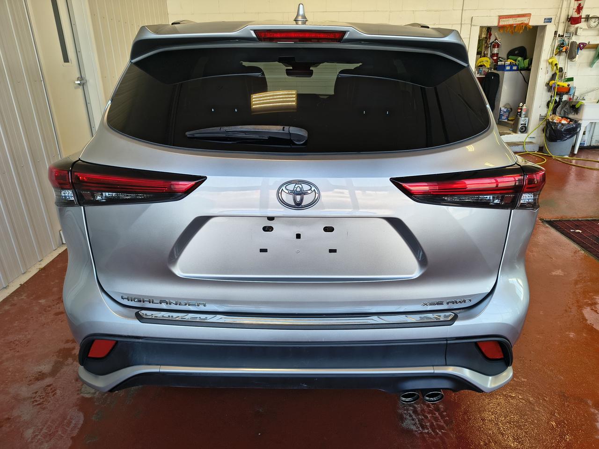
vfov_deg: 56.8
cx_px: 300
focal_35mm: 24
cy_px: 224
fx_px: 415
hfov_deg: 71.6
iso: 100
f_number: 1.8
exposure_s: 1/145
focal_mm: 5.56
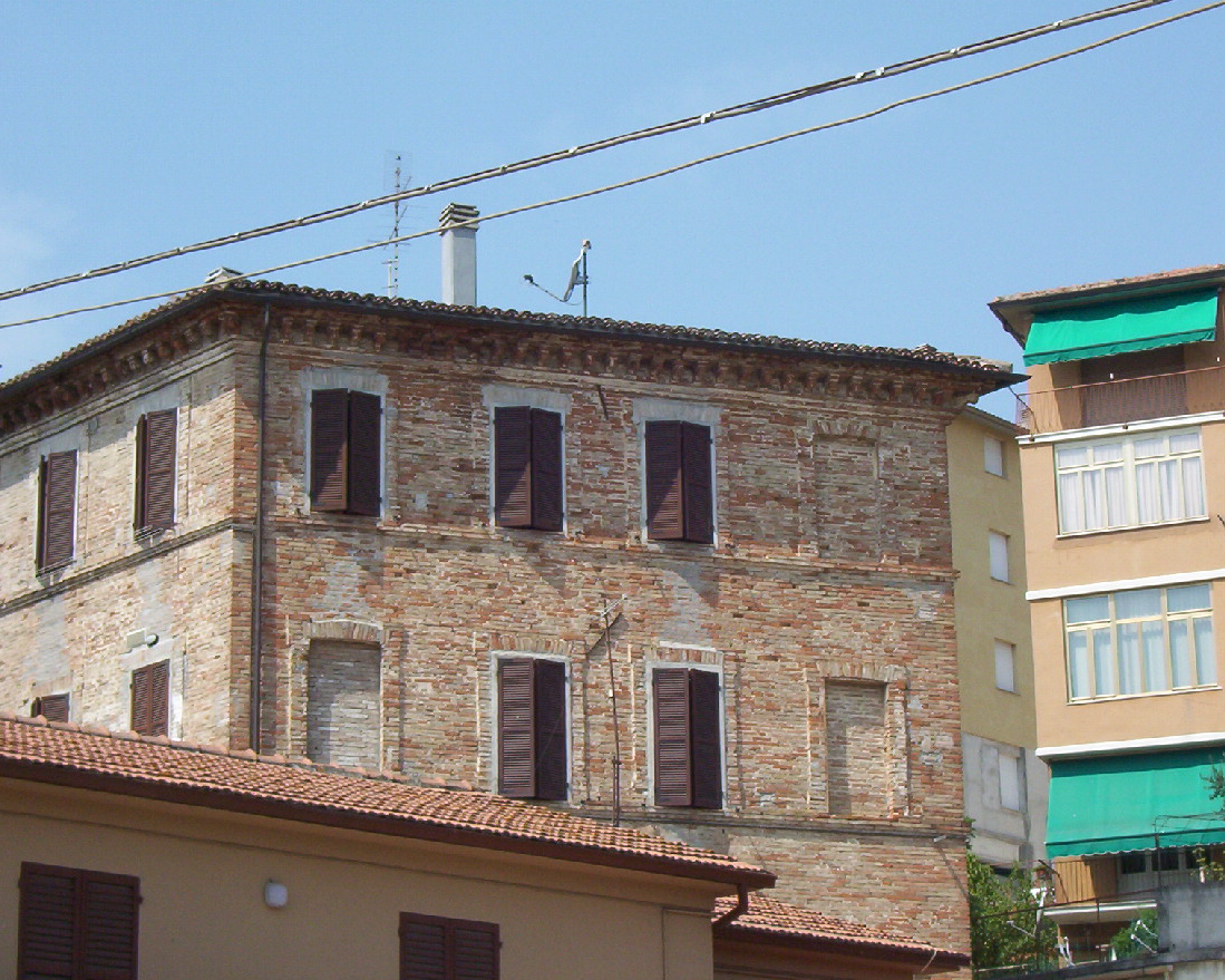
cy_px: 486
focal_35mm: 82
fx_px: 2973
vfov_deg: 18.7
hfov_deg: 23.3
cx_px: 643
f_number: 7.44
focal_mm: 12.09
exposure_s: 1/362
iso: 100
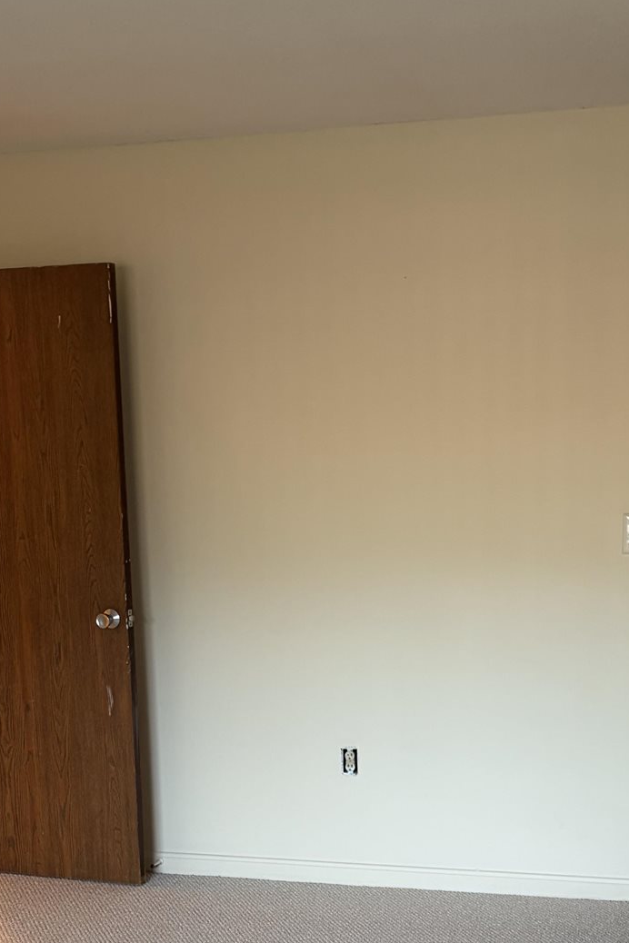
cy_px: 789
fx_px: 1572
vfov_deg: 32.3
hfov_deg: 22.6
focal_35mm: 60
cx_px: 379
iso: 200
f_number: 1.6
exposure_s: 1/60
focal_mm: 5.96
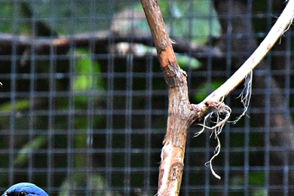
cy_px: 189
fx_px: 4499
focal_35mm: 551
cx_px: 24
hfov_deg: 3.7
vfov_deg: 2.5
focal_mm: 140
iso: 12800
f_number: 5.6
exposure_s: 1/400
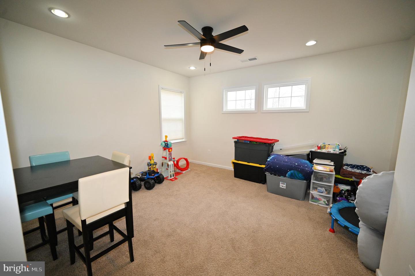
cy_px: 138
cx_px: 208
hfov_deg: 104.3
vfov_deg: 81.1
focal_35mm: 14
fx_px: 161
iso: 640
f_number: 4
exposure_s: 1/200
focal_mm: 14
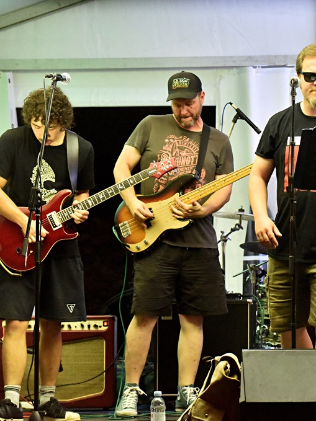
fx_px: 2155
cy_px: 210
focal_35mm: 177
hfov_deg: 8.4
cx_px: 296
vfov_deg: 11.2
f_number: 5
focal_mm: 122
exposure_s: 1/160
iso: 12800
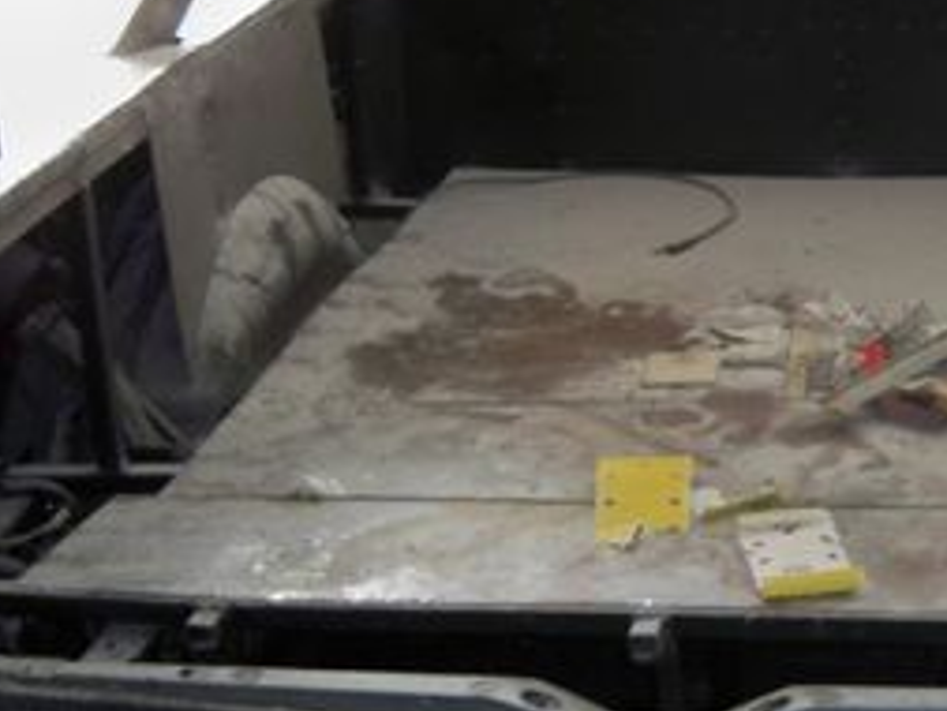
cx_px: 775
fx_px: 2463
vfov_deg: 16.3
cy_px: 140
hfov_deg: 21.5
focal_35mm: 90
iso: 200
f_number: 3.1
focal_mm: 7.9
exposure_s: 1/30
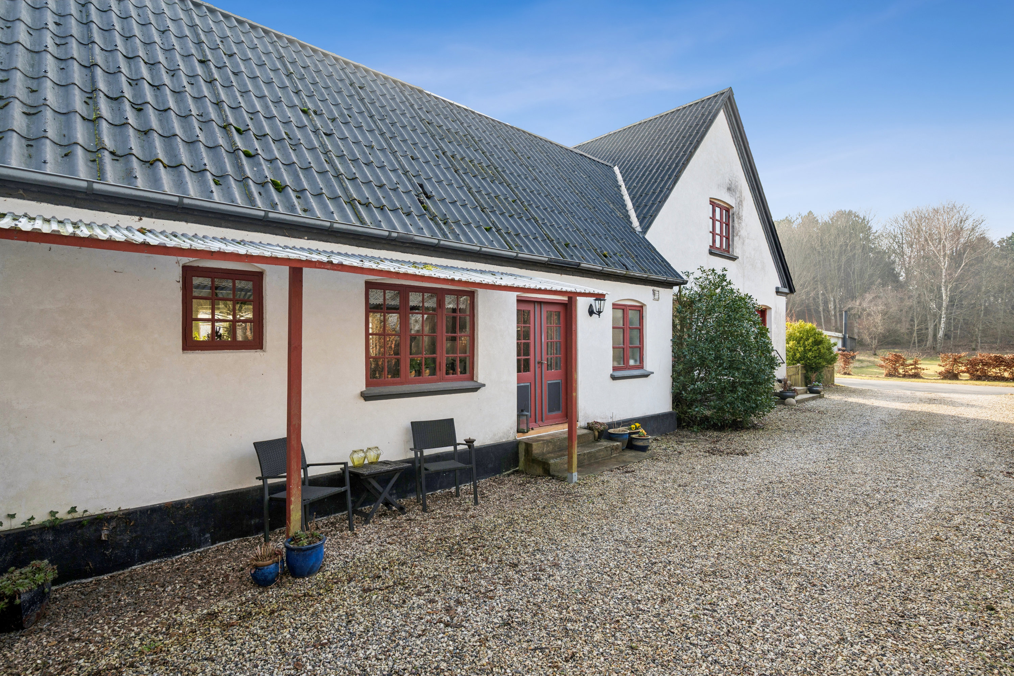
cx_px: 507
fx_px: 493
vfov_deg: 68.9
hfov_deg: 91.6
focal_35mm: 18
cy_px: 338
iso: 200
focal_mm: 17.5
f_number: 8
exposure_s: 1/160
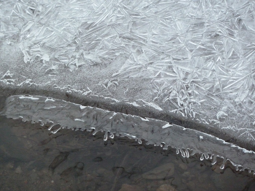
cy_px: 96
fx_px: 1657
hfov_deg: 8.8
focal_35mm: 225
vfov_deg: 6.6
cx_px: 128
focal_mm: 37
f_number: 4.6
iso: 800
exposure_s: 1/50
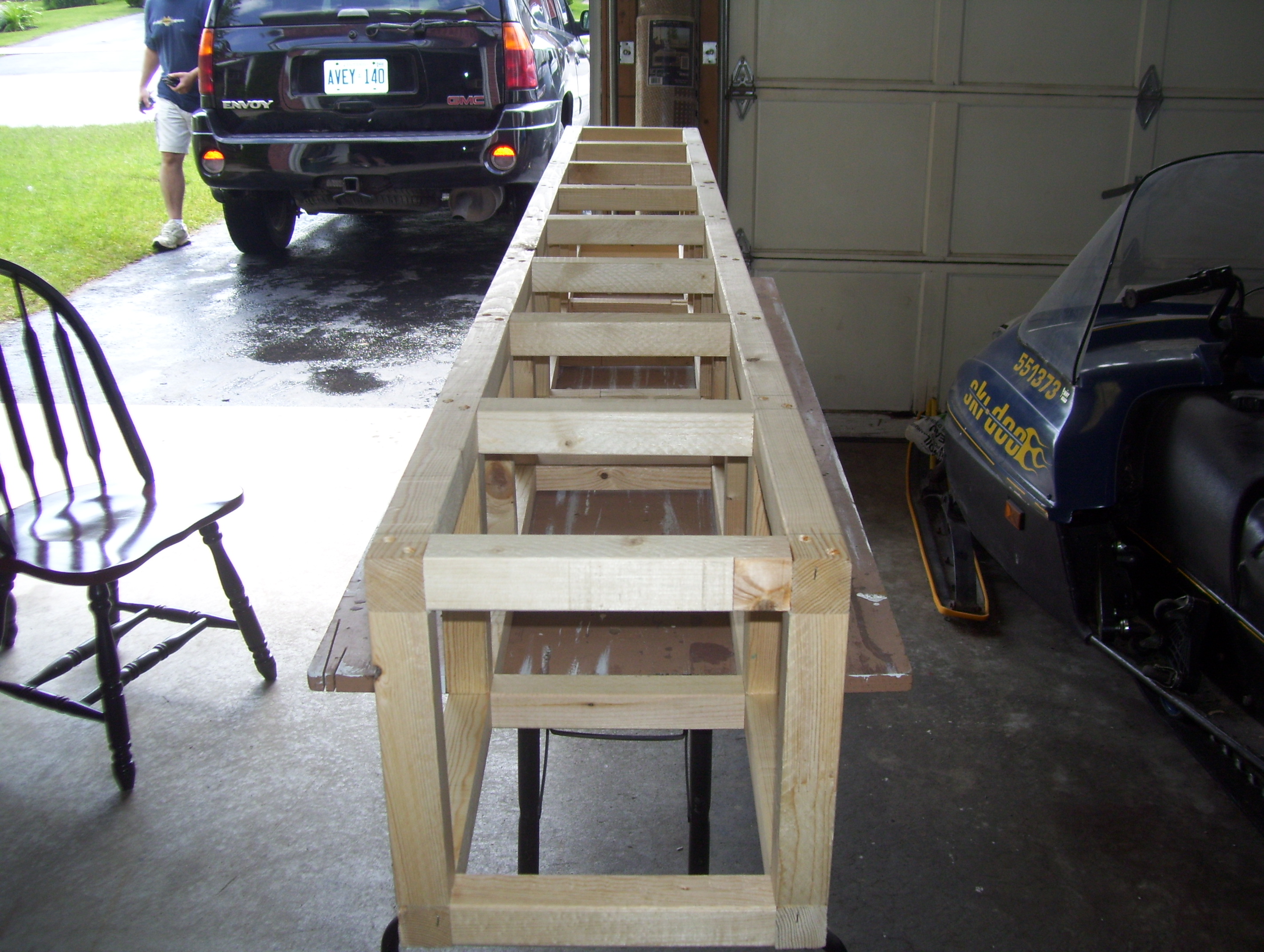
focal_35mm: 36
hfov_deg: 51.3
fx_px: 1316
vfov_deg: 39.7
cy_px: 476
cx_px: 632
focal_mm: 6
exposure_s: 1/160
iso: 80
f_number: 2.7
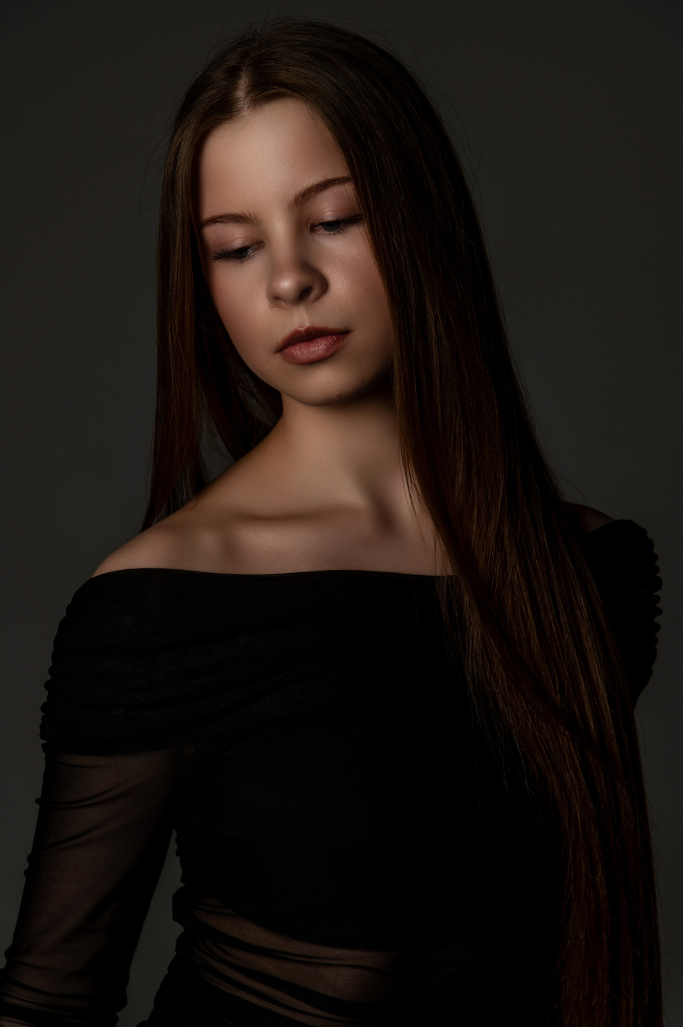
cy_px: 514
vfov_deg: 20.4
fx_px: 2851
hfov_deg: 13.7
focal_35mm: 100
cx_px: 342
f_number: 9
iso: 125
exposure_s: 1/160
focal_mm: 100
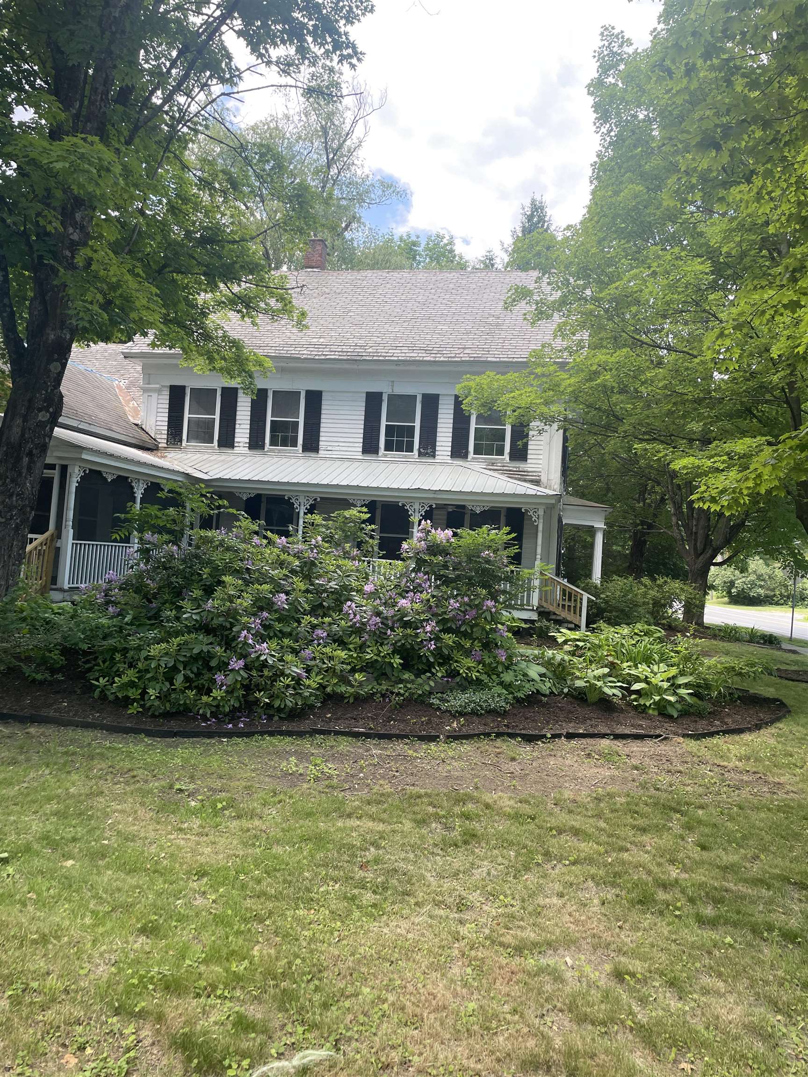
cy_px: 538
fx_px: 809
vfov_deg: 67.3
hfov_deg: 53.1
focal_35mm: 26
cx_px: 404
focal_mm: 4.2
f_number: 1.6
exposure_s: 1/425
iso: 32
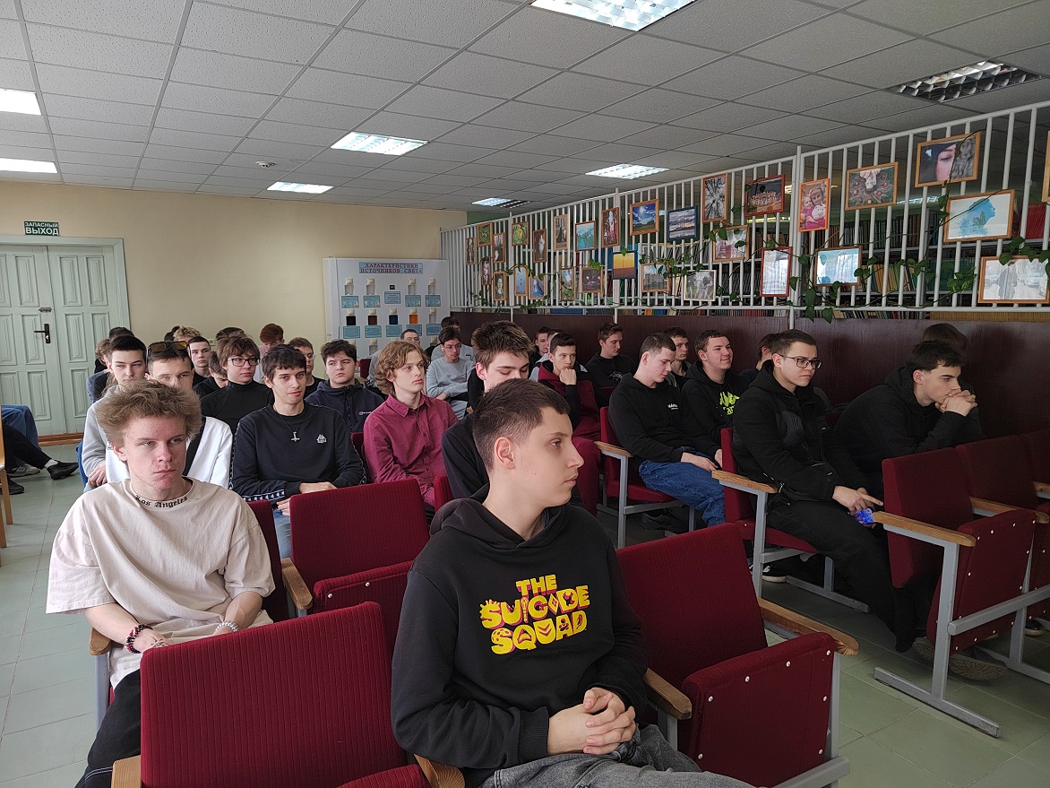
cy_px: 394
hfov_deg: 73.9
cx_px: 525
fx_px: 698
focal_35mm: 23
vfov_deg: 58.9
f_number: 1.9
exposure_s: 1/100
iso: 719
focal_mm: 5.52
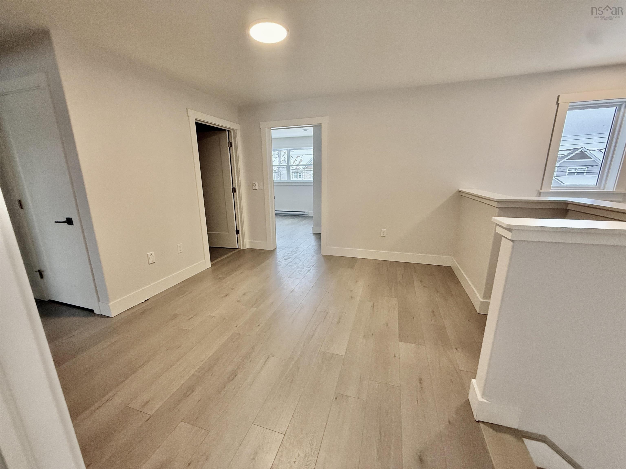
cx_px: 313
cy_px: 234
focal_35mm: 14
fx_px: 253
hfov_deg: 102.1
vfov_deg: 85.7
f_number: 2.2
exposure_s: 1/120
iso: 250
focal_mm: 2.22
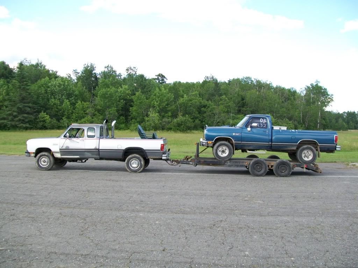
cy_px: 134
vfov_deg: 39.7
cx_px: 179
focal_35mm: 36
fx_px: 372
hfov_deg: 51.4
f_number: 2.7
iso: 64
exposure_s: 1/320
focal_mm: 6
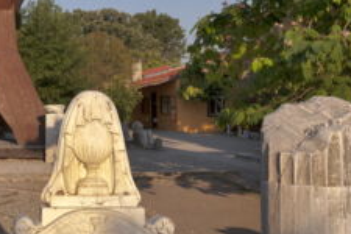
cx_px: 30
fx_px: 643
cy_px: -1
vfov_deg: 20.0
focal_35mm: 66
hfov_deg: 29.2
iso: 200
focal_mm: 31
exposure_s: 1/200
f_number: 8
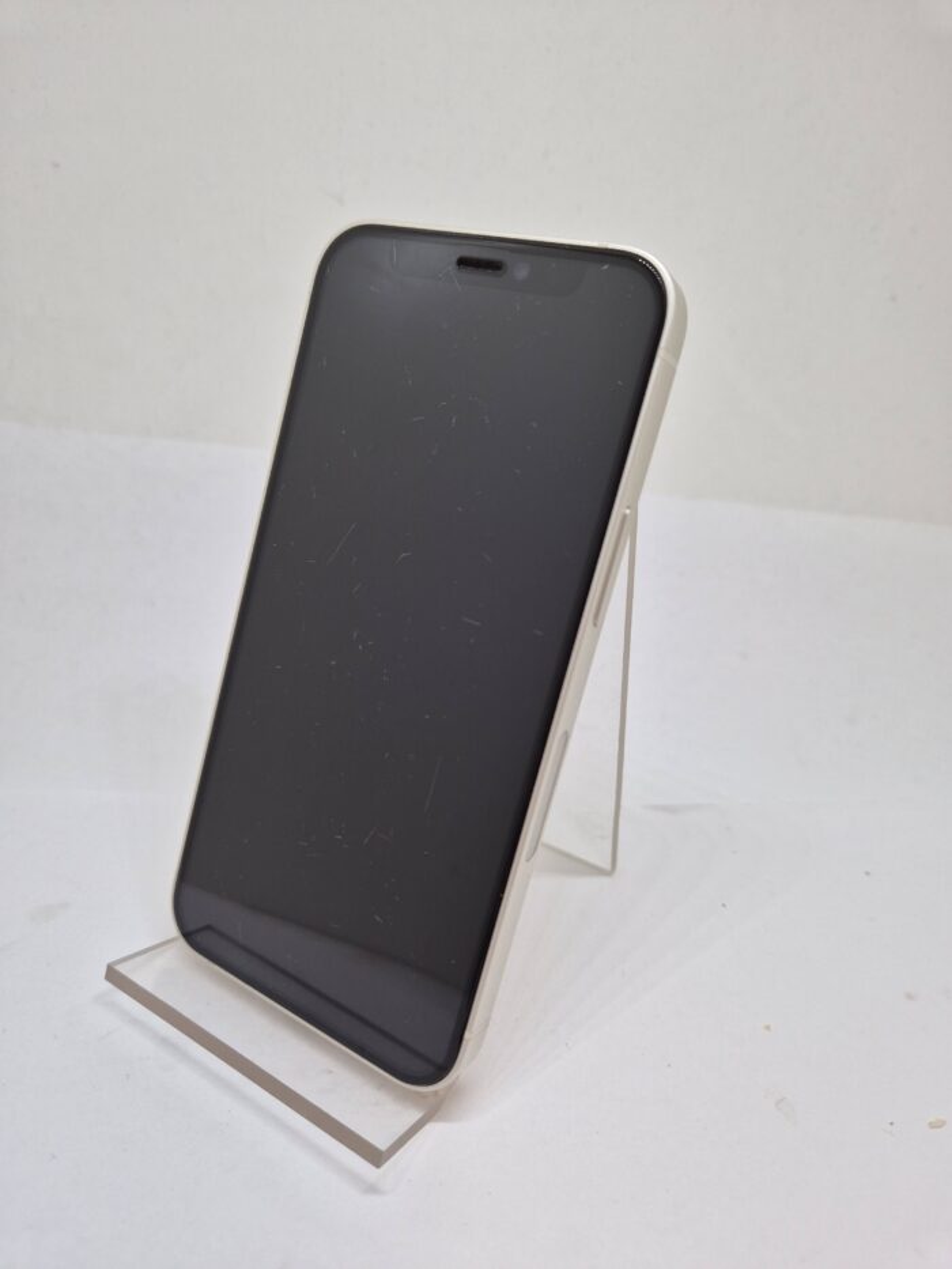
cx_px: 476
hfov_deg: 58.9
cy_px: 634
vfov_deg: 73.9
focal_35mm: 23
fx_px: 843
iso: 100
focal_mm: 5.4
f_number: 1.8
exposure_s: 1/180
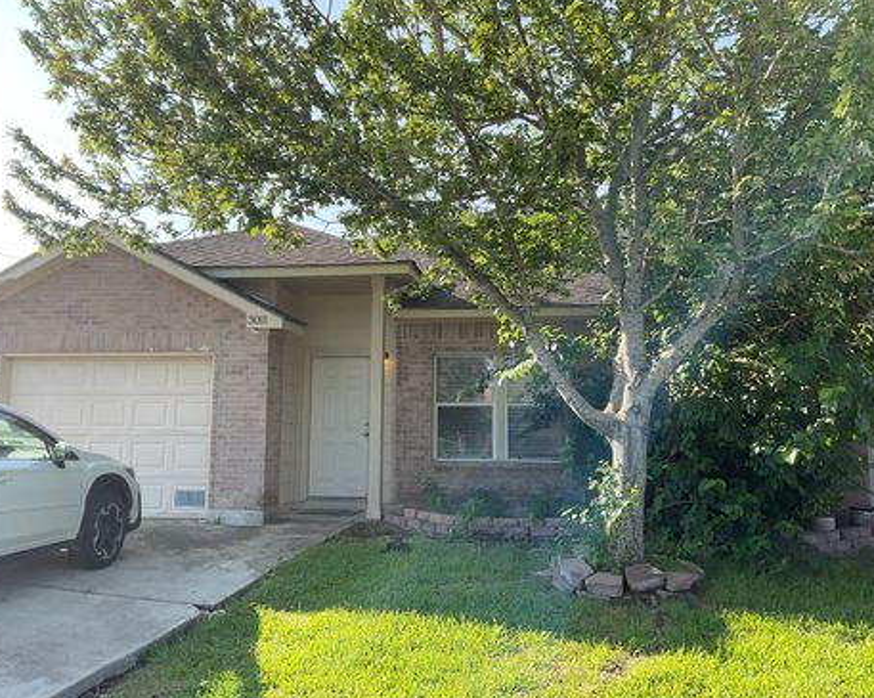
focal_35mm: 31
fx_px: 801
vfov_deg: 47.1
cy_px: 355
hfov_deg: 57.2
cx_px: 449
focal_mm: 3
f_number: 1.8
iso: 16
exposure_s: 1/457
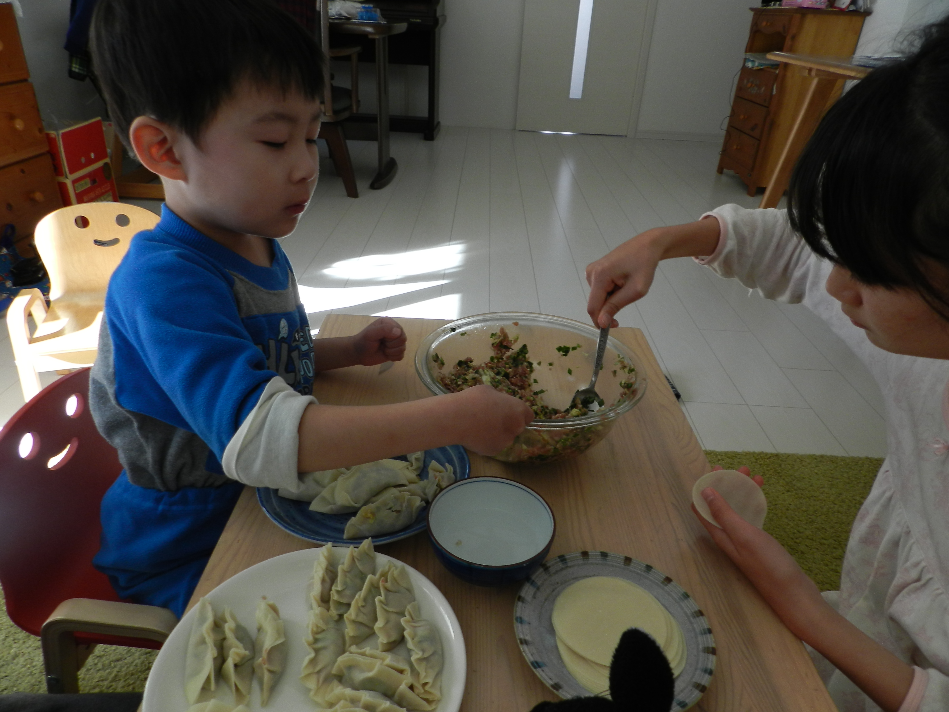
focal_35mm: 23
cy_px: 356
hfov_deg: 73.9
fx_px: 631
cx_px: 474
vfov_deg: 58.9
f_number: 3.4
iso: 160
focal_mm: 4
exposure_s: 1/80
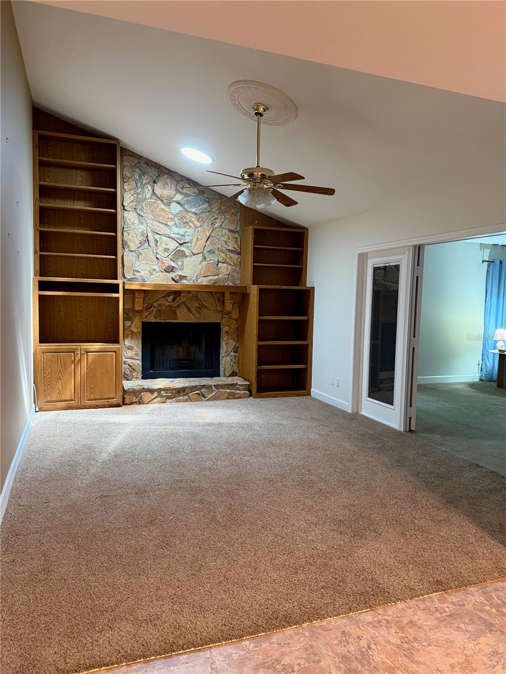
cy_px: 337
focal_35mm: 24
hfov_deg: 56.8
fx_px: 468
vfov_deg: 71.6
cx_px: 253
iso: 500
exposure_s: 1/60
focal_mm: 6.76
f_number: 1.78
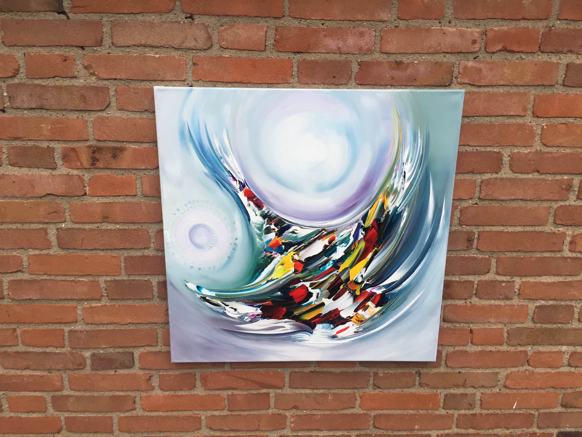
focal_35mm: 29
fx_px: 488
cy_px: 218
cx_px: 291
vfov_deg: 48.2
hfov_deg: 61.7
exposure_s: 1/33
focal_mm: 4.15
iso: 32
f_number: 2.2
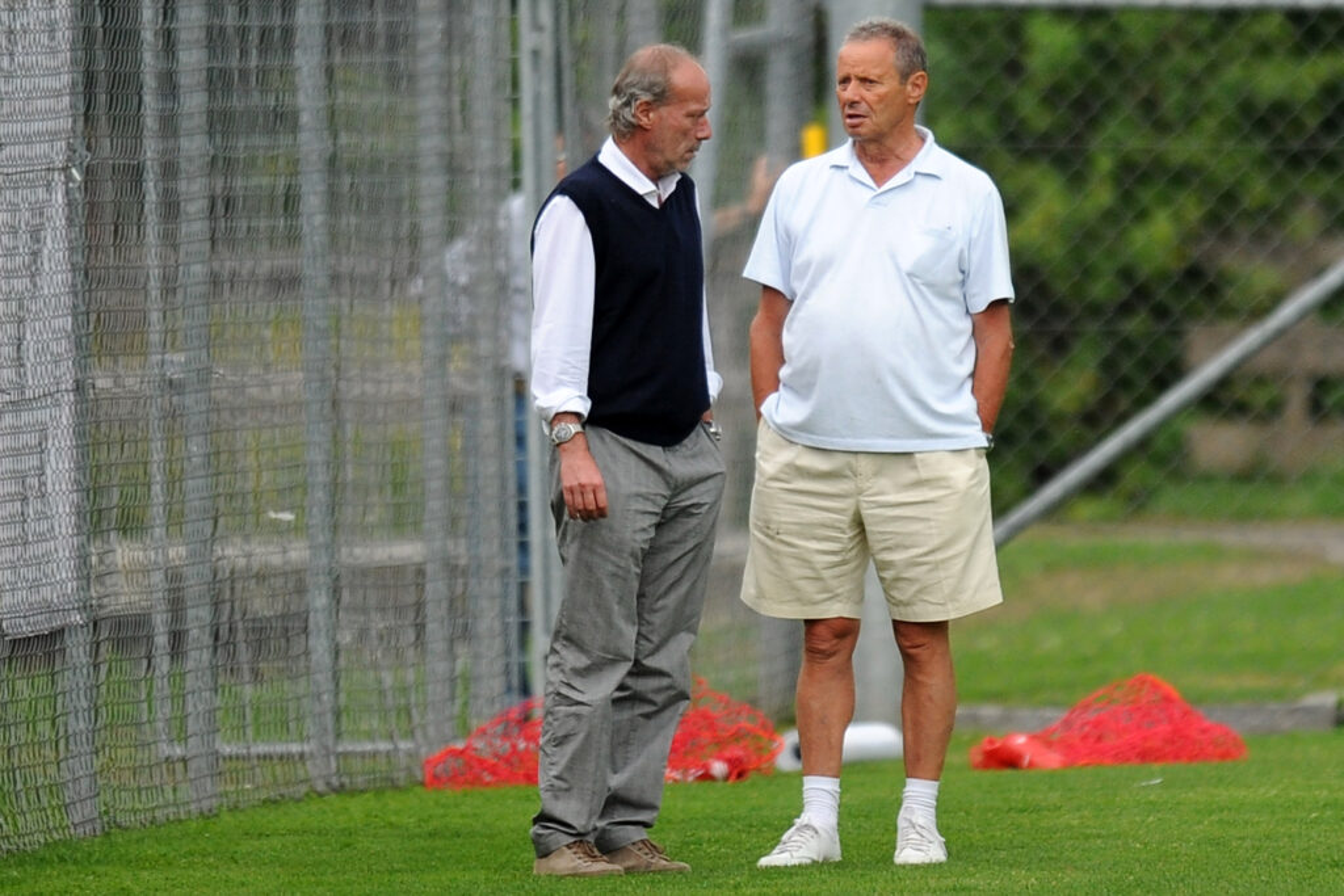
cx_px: 672
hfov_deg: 5.2
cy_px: 448
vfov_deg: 3.4
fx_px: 14934
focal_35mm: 400
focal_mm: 400
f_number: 2.8
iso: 800
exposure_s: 1/800
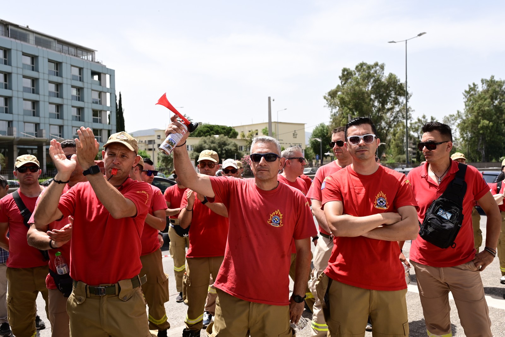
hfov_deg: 69.4
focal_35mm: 26
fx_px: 365
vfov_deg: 49.6
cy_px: 168
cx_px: 252
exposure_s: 1/640
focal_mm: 26
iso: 100
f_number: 4.5
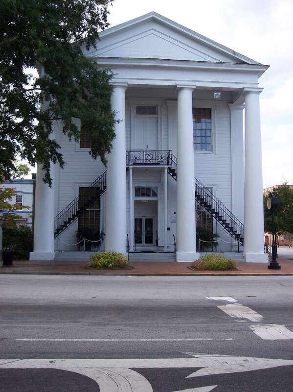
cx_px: 146
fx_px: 429
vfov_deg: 49.0
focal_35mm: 38
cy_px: 196
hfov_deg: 37.7
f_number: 2.8
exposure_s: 1/500
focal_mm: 8
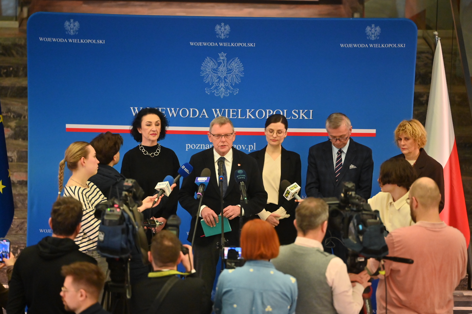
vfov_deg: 7.6
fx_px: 2360
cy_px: 157
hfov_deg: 11.4
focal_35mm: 180
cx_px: 236
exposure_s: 1/400
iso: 4000
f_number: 2.8
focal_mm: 180
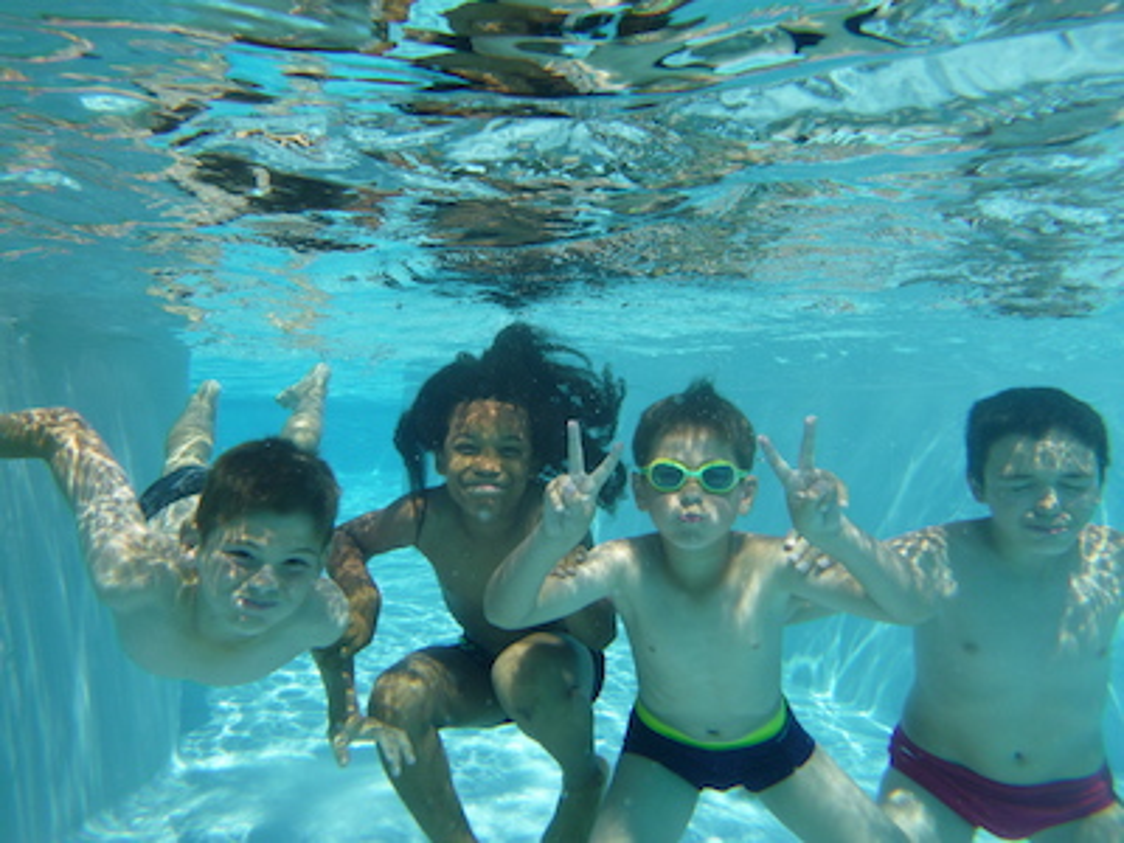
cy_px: 422
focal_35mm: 25
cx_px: 562
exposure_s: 1/800
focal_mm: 4.5
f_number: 3.9
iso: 100
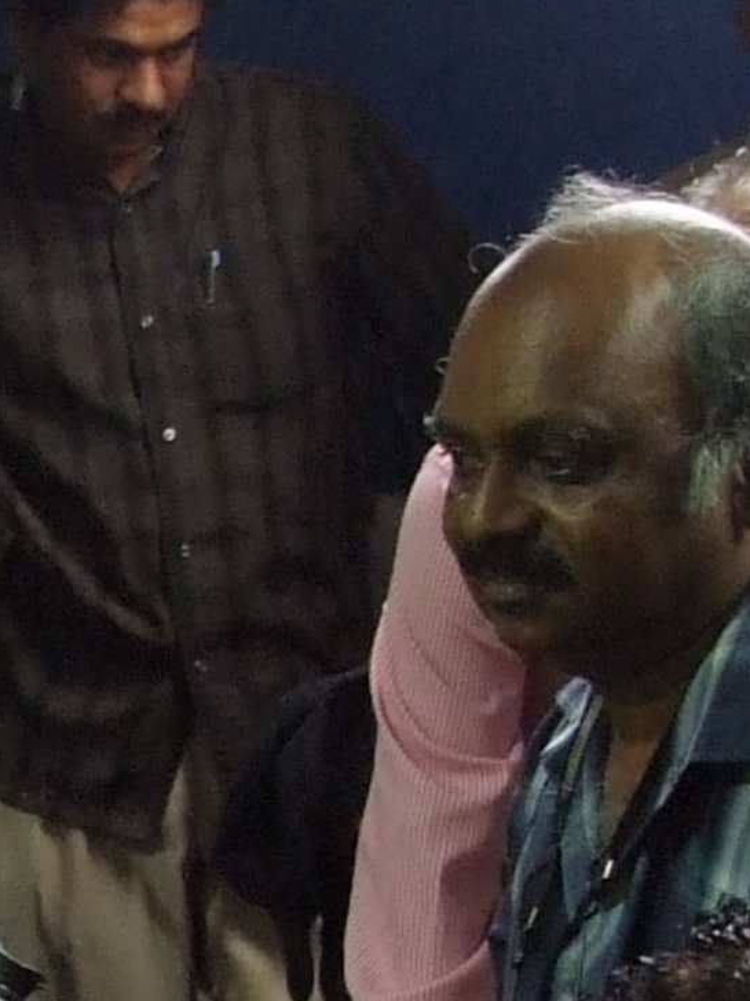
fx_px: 5375
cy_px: 1135
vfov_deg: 10.5
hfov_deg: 7.3
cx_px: -1325
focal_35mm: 186
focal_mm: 22
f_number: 5.6
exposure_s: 1/125
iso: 2000
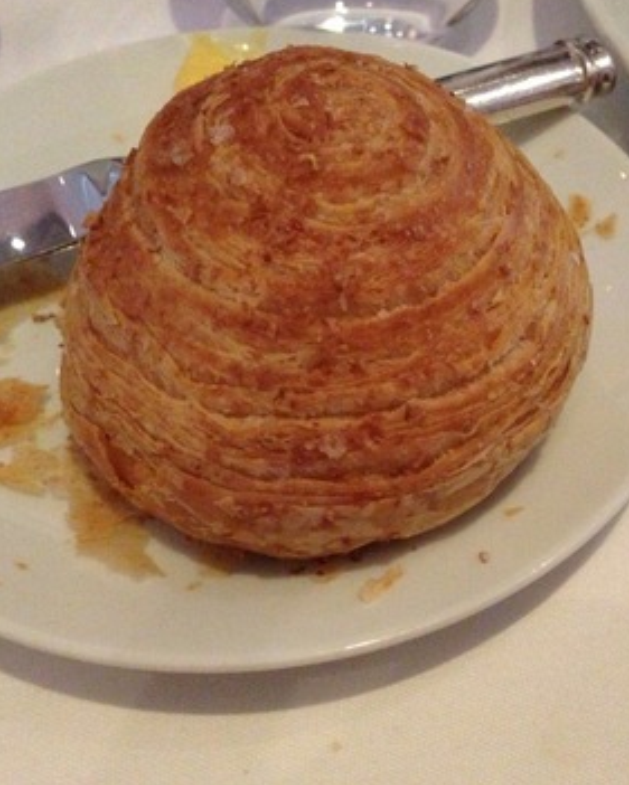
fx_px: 1023
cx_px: 389
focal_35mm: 44
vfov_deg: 42.0
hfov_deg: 34.0
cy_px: 387
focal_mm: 4.13
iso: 800
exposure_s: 1/15
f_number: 2.4
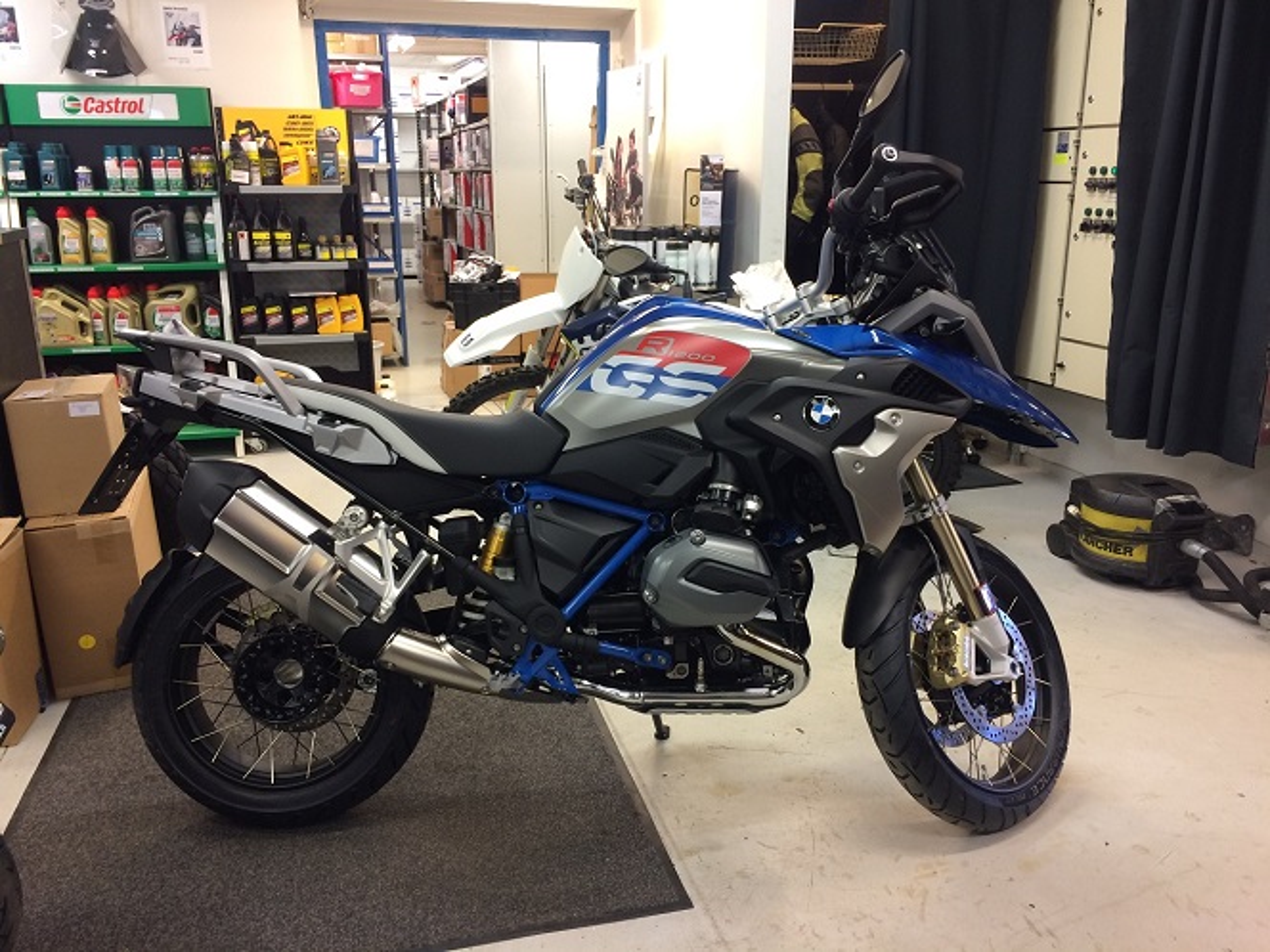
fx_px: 1064
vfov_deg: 48.2
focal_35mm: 29
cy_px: 476
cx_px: 635
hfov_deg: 61.7
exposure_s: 1/33
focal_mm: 4.15
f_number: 2.2
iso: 100
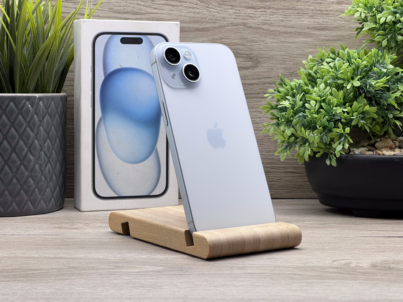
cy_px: 151
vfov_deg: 19.1
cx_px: 202
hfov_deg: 25.3
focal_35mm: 77
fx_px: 896
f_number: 2.8
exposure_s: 1/100
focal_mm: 9
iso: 64
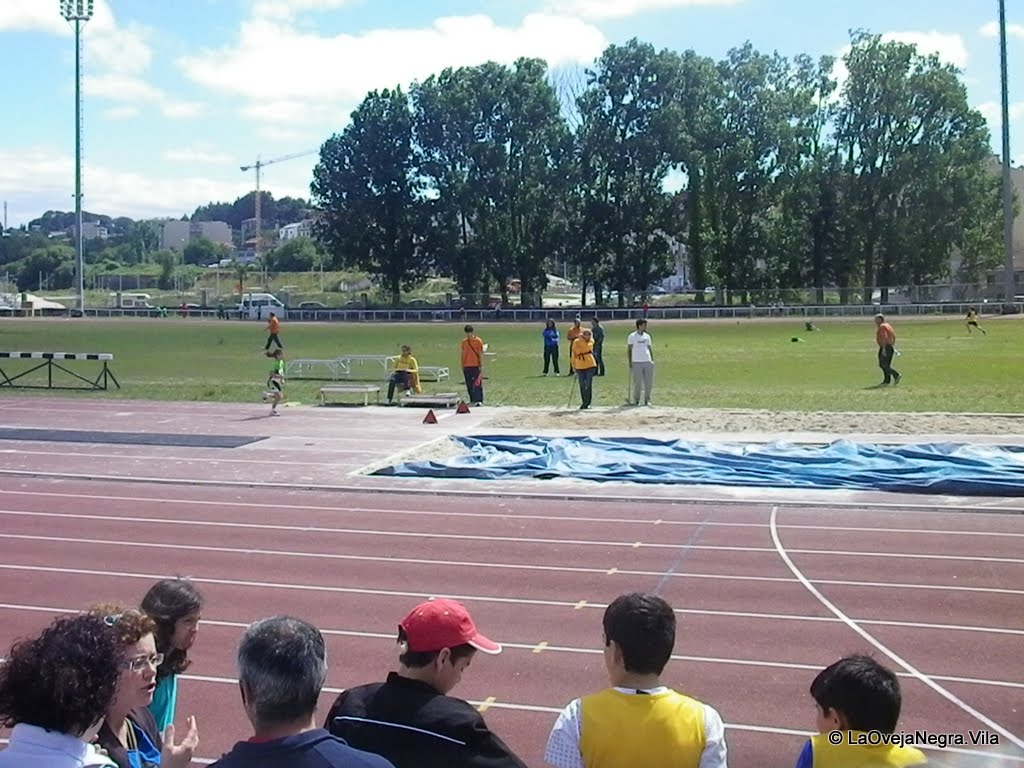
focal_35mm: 41
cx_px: 512
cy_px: 384
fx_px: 1213
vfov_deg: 35.1
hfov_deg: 45.8
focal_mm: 7.3
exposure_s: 1/500
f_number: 10
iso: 640
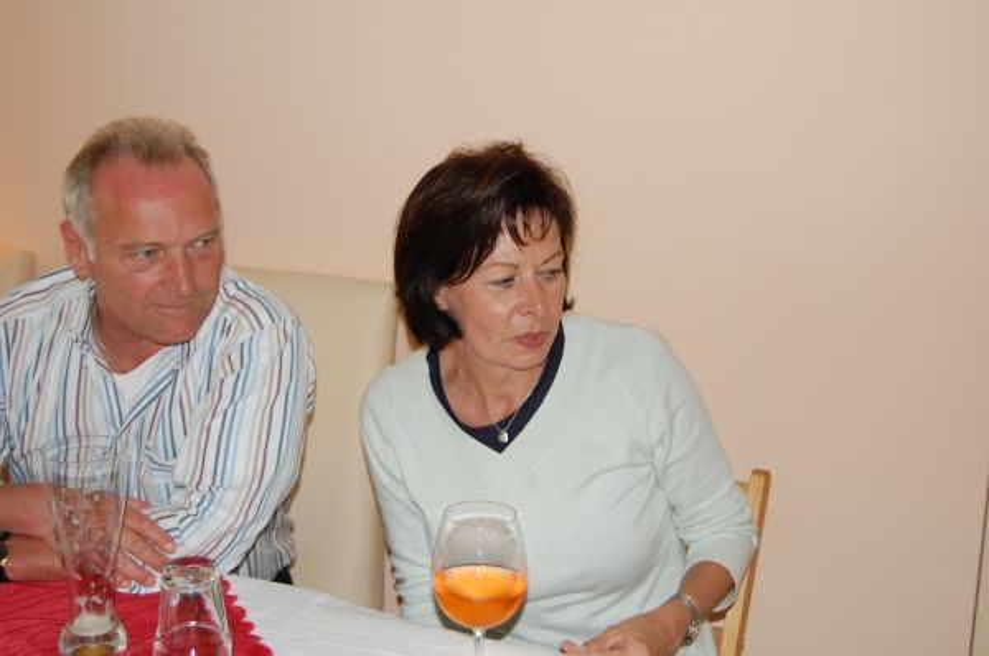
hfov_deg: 38.9
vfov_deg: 26.4
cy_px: 328
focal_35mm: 51
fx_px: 1399
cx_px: 494
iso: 400
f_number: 4.5
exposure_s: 1/60
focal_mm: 34
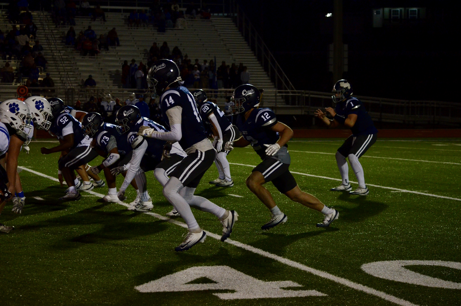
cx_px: 230
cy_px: 153
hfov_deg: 19.5
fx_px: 1342
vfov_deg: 13.0
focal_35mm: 105
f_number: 4.5
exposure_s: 1/800
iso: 2000
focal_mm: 70
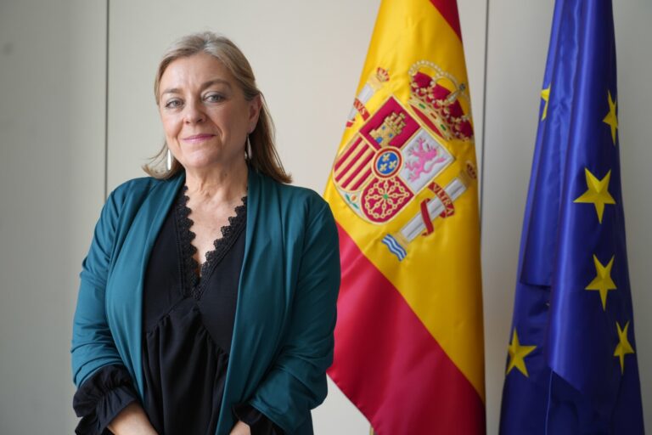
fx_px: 1014
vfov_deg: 24.2
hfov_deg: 35.6
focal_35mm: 56
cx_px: 326
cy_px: 218
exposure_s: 1/160
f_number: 4
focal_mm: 56
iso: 800
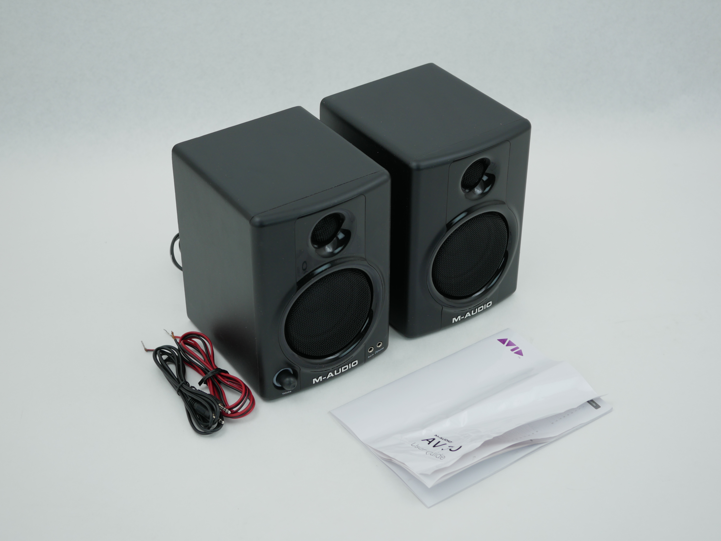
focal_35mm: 60
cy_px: 270
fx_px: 1250
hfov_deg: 32.2
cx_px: 360
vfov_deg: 24.4
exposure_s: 1/125
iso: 200
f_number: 3.5
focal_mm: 30
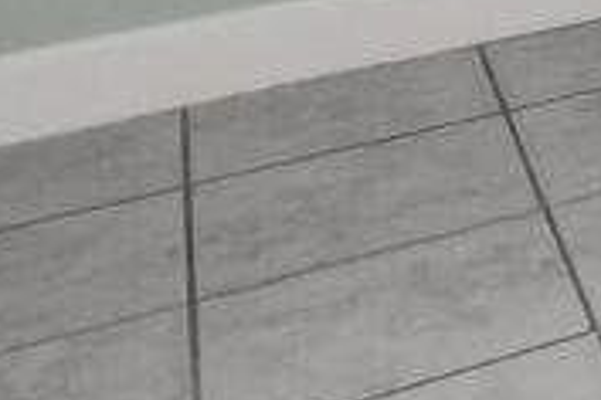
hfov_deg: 11.6
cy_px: -695
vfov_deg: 10.4
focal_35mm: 104
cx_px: 1774
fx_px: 1736
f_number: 6.3
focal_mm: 16
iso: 800
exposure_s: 1/80
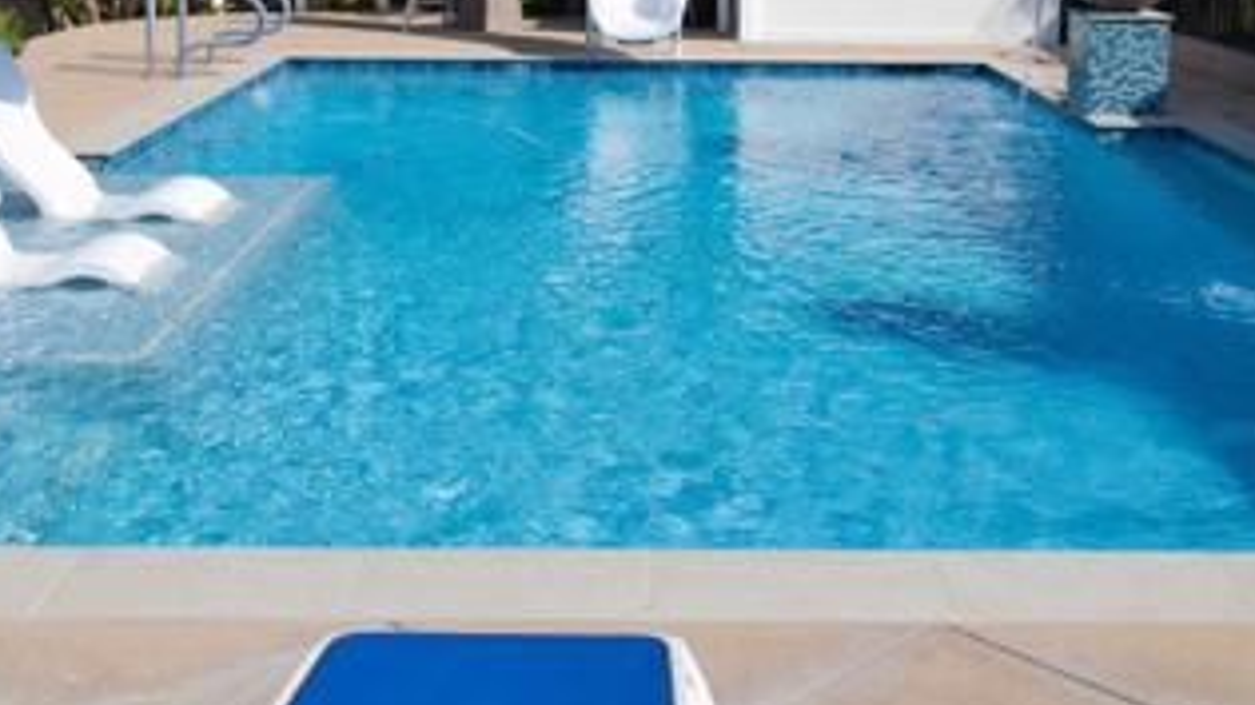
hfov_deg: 42.1
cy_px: 54
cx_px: 649
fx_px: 1630
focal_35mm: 49
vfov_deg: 23.7
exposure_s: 1/250
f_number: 13
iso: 320
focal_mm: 23
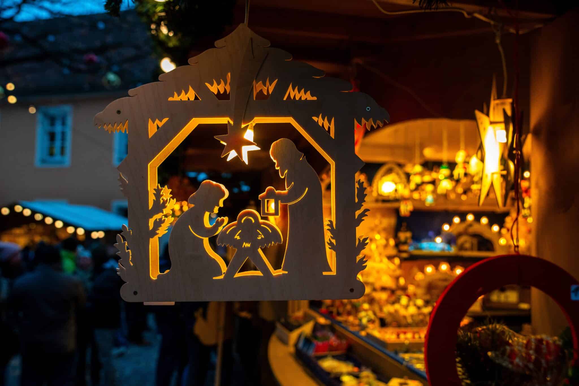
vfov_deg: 37.9
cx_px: 290
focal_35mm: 35
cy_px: 193
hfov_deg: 54.4
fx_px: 563
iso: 2000
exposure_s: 1/60
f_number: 4.5
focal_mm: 35
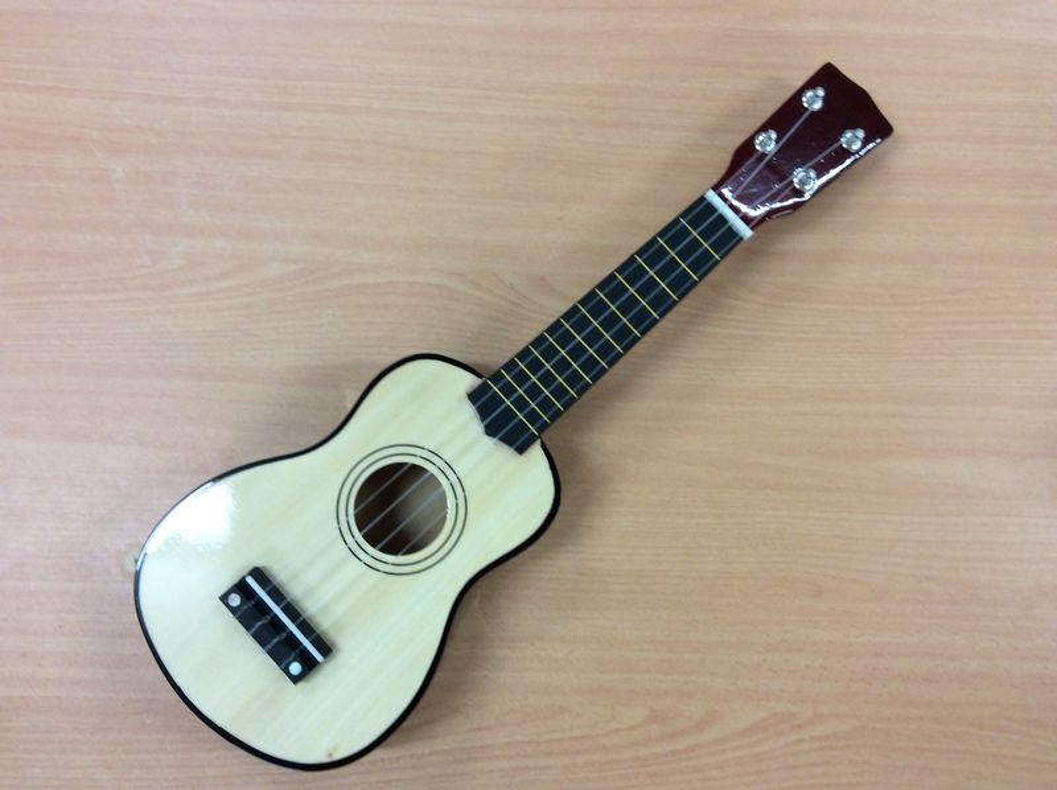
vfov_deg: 44.1
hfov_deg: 56.9
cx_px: 528
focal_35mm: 32
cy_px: 395
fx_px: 976
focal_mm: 3.3
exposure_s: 1/25
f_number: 2.4
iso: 50
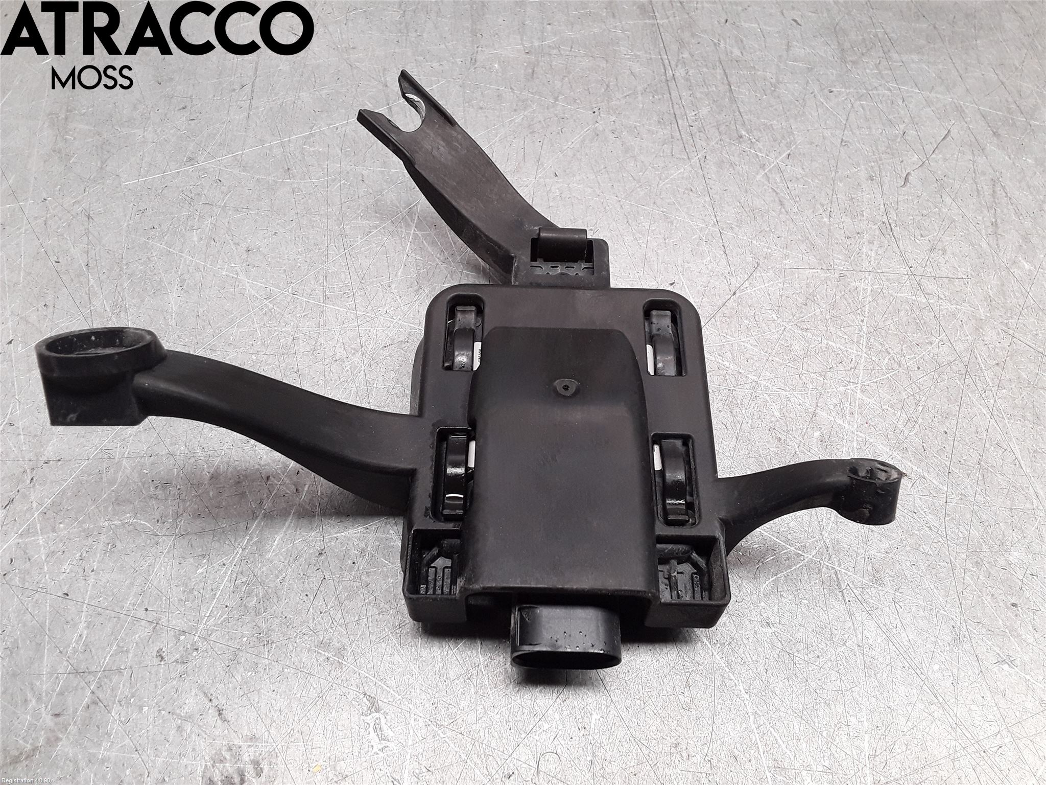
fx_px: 846
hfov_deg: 63.4
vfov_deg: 49.7
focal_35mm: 28
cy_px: 392
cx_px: 523
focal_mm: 2.91
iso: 50
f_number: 1.9
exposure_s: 1/50
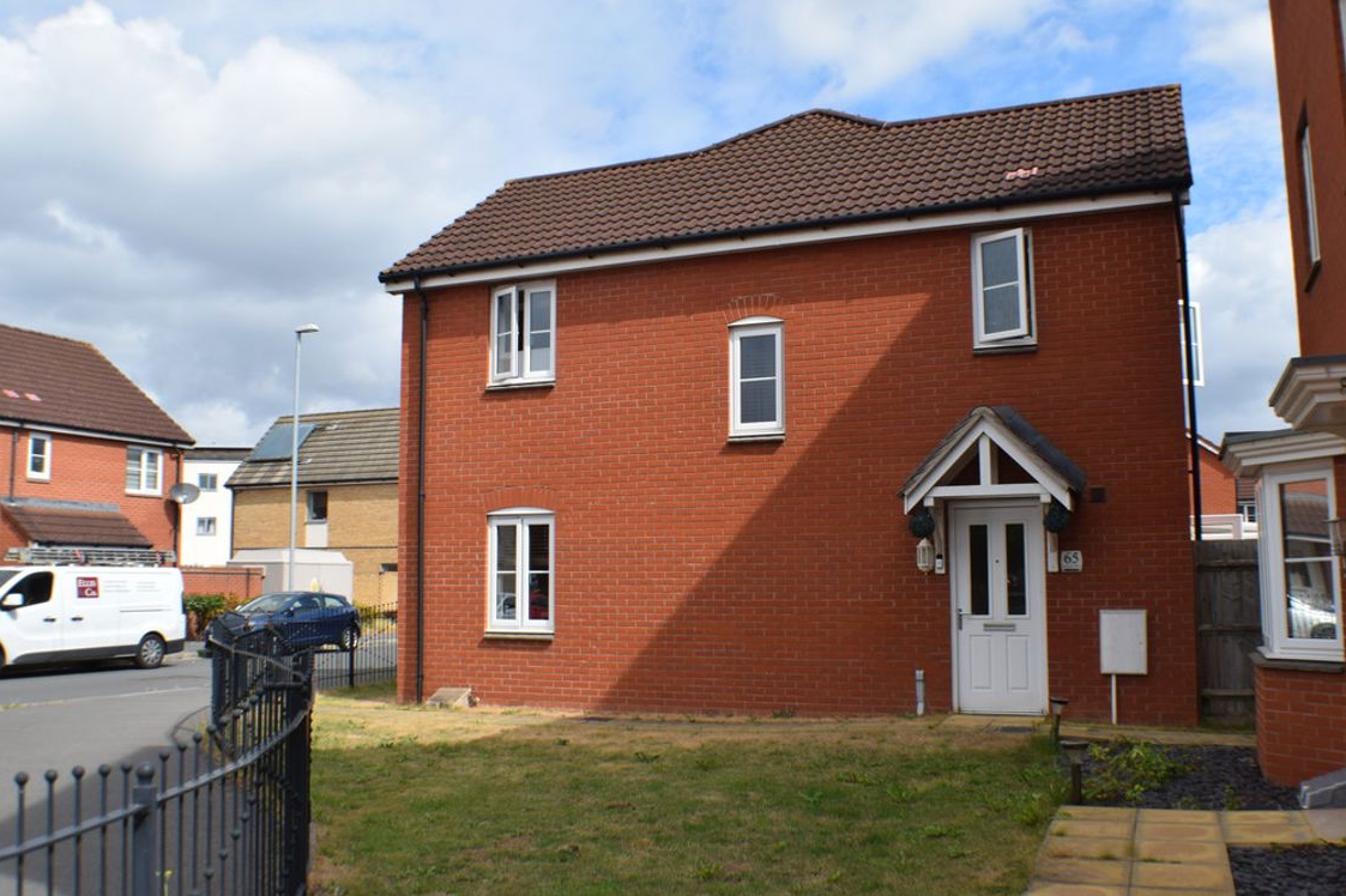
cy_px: 447
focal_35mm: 40
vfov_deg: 33.4
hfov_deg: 48.5
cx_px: 675
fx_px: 1495
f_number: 10
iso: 200
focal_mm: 26
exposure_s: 1/400
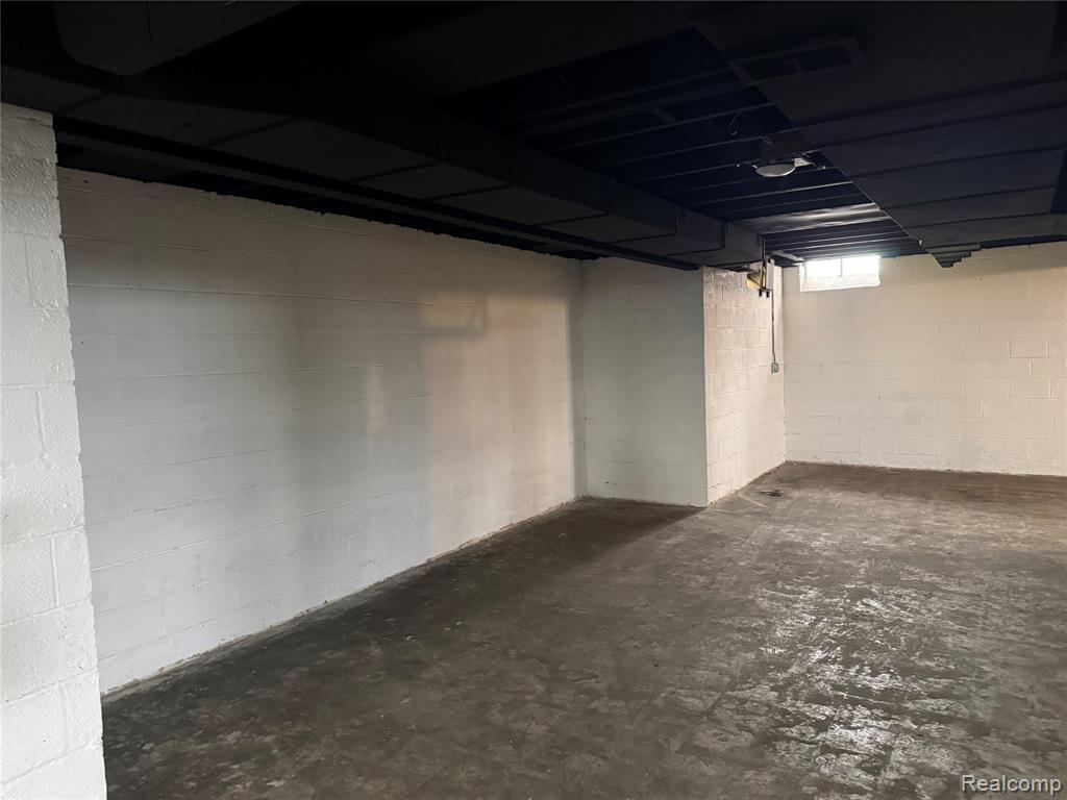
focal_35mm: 24
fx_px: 740
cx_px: 534
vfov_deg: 56.8
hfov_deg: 71.6
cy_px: 400
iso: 1000
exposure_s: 1/40
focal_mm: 6.76
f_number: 1.78
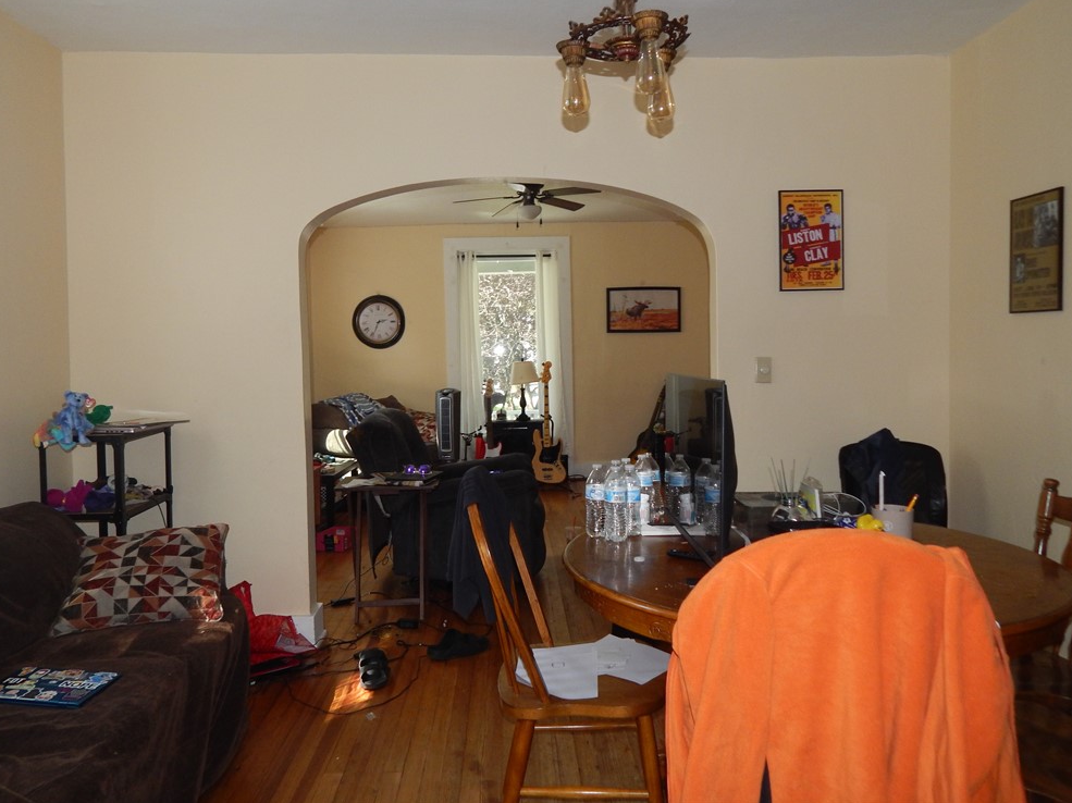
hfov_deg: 67.3
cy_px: 390
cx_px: 531
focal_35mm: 26
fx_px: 805
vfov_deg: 53.0
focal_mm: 4.5
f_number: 6.1
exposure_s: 1/30
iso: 220
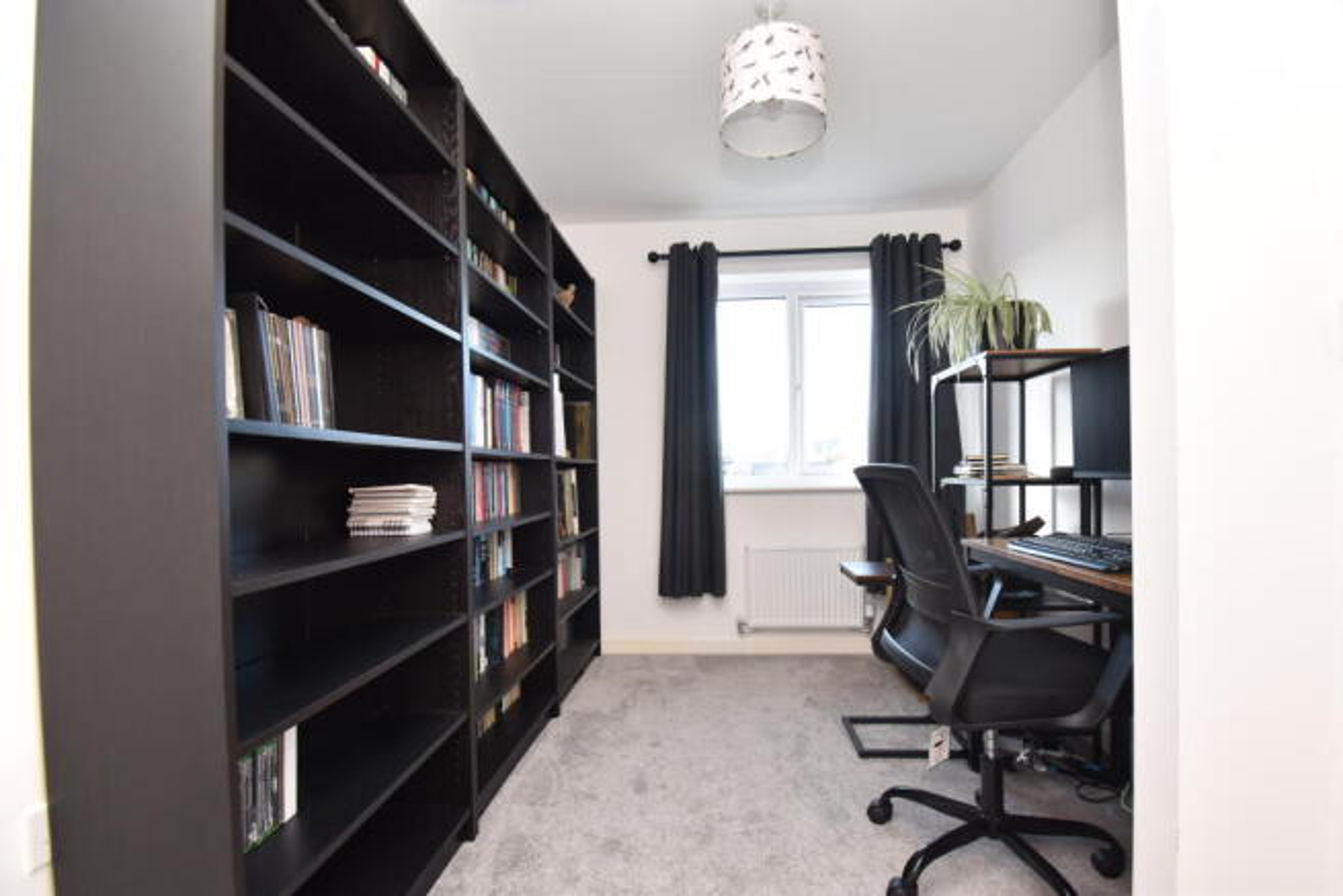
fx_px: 560
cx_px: 672
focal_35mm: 15
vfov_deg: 77.4
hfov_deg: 100.4
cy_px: 448
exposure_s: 1/60
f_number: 5
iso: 640
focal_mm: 10
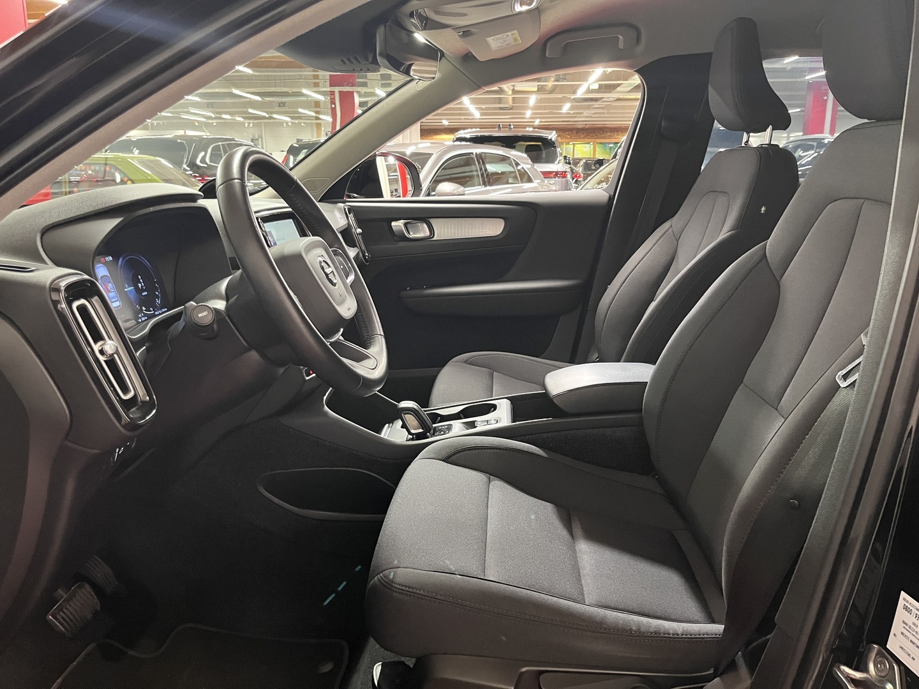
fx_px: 690
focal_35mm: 26
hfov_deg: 67.3
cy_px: 344
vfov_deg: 53.1
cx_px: 460
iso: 500
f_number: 1.6
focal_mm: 5.1
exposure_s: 1/44
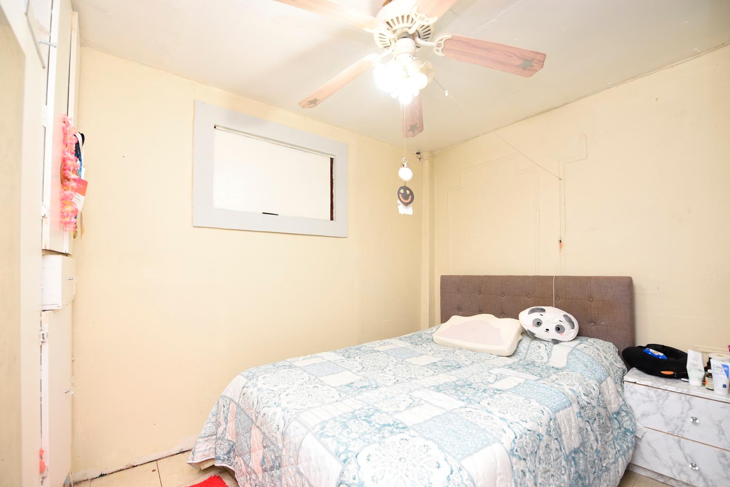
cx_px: 364
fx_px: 304
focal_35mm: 15
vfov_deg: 77.3
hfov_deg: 100.4
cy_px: 259
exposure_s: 1/15
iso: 200
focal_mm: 14
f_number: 3.2
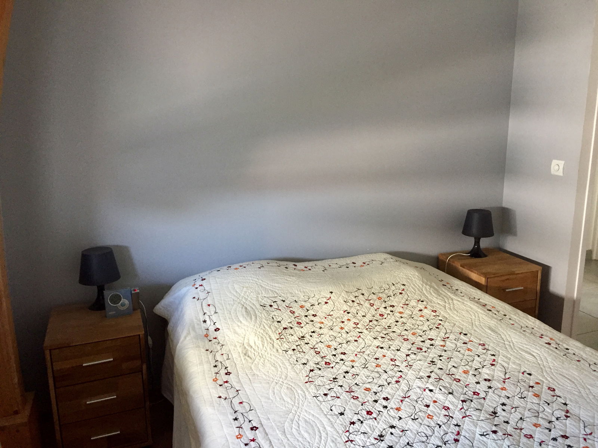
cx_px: 299
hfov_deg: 61.7
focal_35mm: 29
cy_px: 224
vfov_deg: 48.2
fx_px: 501
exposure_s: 1/33
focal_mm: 4.15
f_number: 2.2
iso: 160
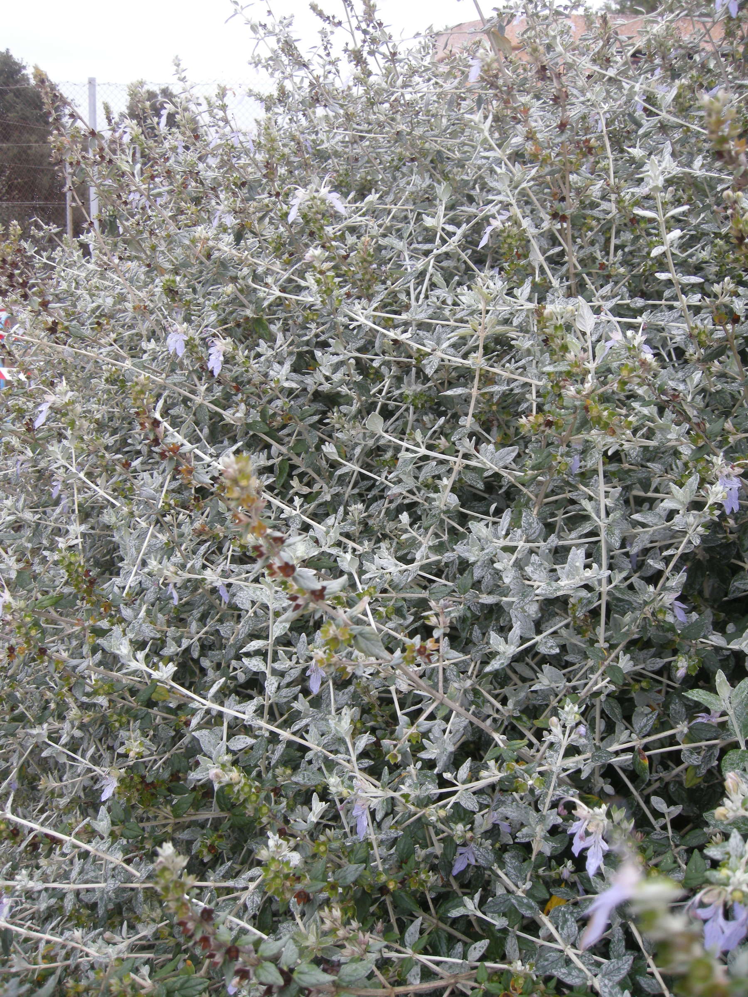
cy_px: 498
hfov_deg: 40.7
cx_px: 374
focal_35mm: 35
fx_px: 1008
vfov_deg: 52.6
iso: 64
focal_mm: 7.5
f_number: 3.4
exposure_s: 1/84
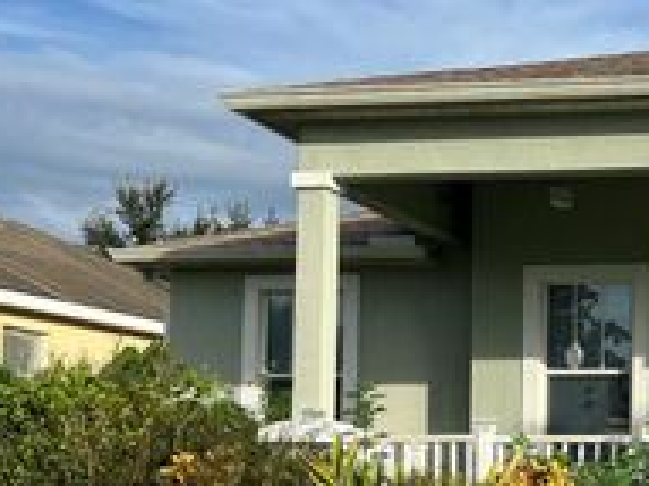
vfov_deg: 21.4
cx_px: 720
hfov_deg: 26.3
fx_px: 1274
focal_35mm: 68
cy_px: 365
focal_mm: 5.7
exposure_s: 1/3831
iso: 50
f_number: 1.5
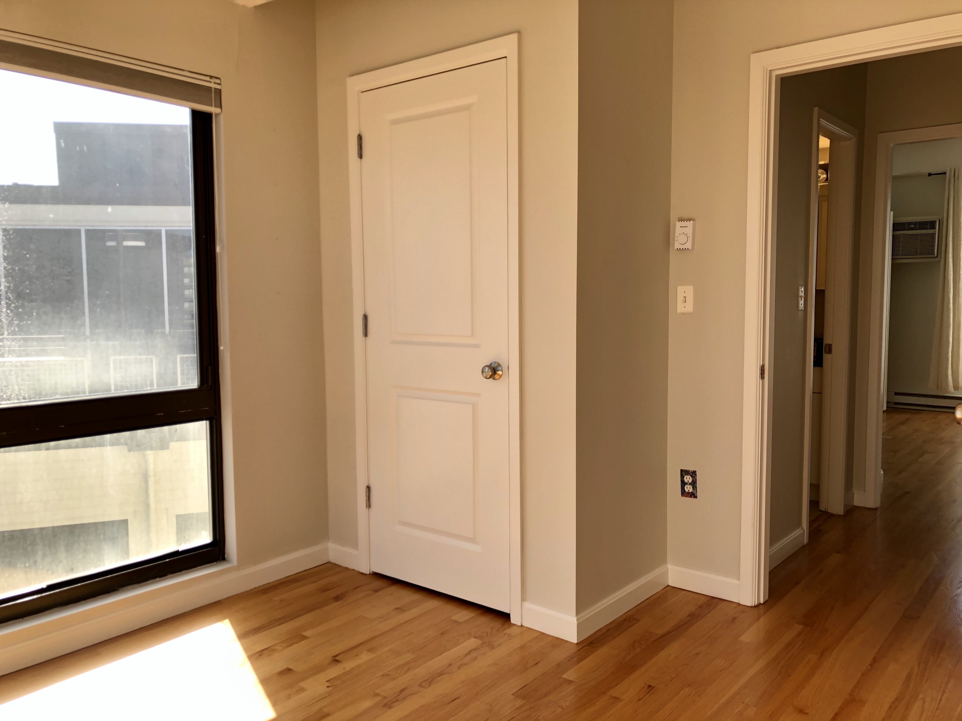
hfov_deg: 63.4
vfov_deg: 49.7
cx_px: 481
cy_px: 360
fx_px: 778
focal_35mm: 28
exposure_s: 1/120
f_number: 1.8
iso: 25
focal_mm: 4
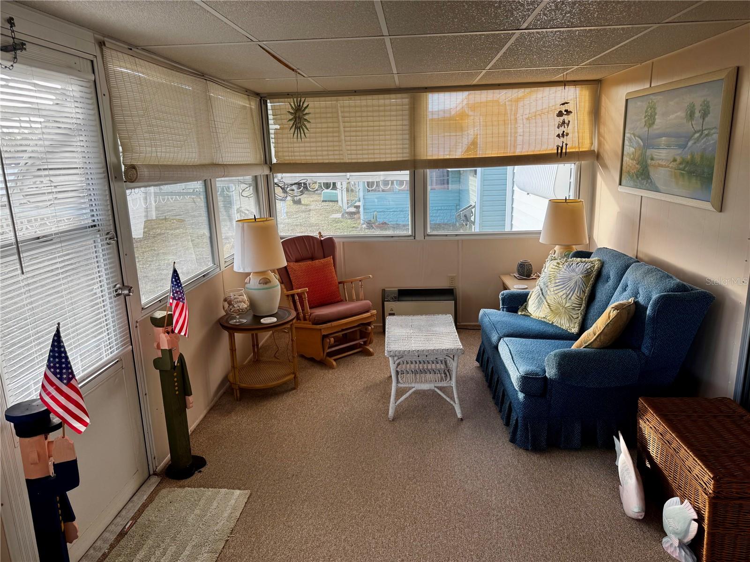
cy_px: 281
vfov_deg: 56.8
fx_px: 520
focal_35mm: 24
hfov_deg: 71.6
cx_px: 375
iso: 64
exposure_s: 1/155
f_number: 1.78
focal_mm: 6.76
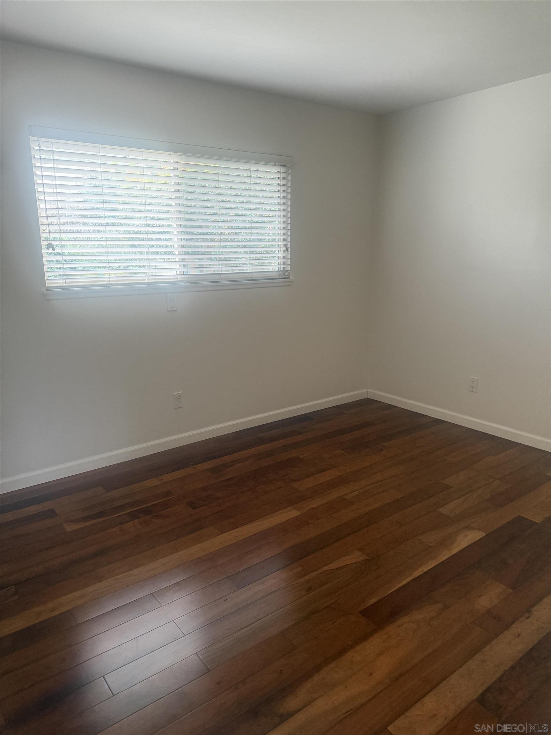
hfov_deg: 56.8
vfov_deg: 71.6
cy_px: 368
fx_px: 509
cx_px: 276
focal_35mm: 24
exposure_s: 1/120
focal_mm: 6.76
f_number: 1.78
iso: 320
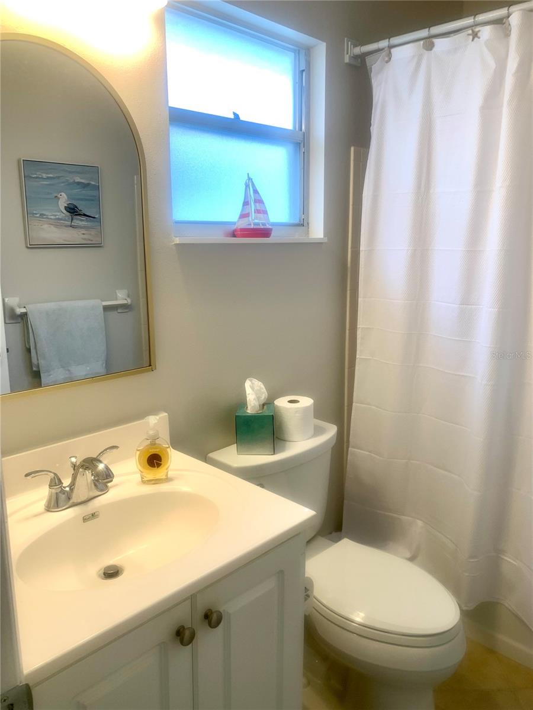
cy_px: 355
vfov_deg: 67.3
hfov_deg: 53.1
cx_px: 266
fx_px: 534
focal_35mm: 26
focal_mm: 4.25
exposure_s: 1/120
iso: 40
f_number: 1.8
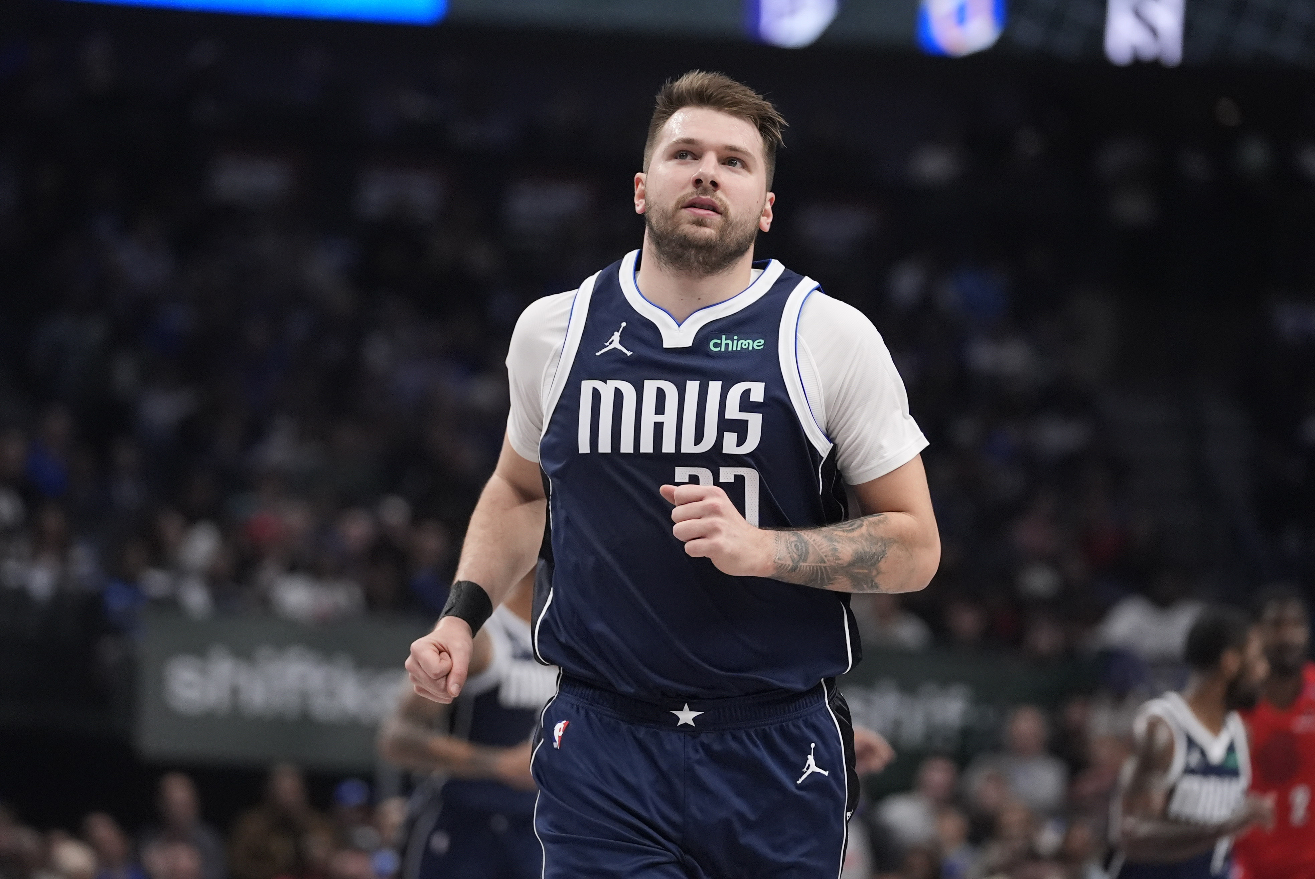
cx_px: 658
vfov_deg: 6.4
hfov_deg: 9.5
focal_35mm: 216
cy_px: 440
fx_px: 7897
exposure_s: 1/2000
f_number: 2.8
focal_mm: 144
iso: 3200
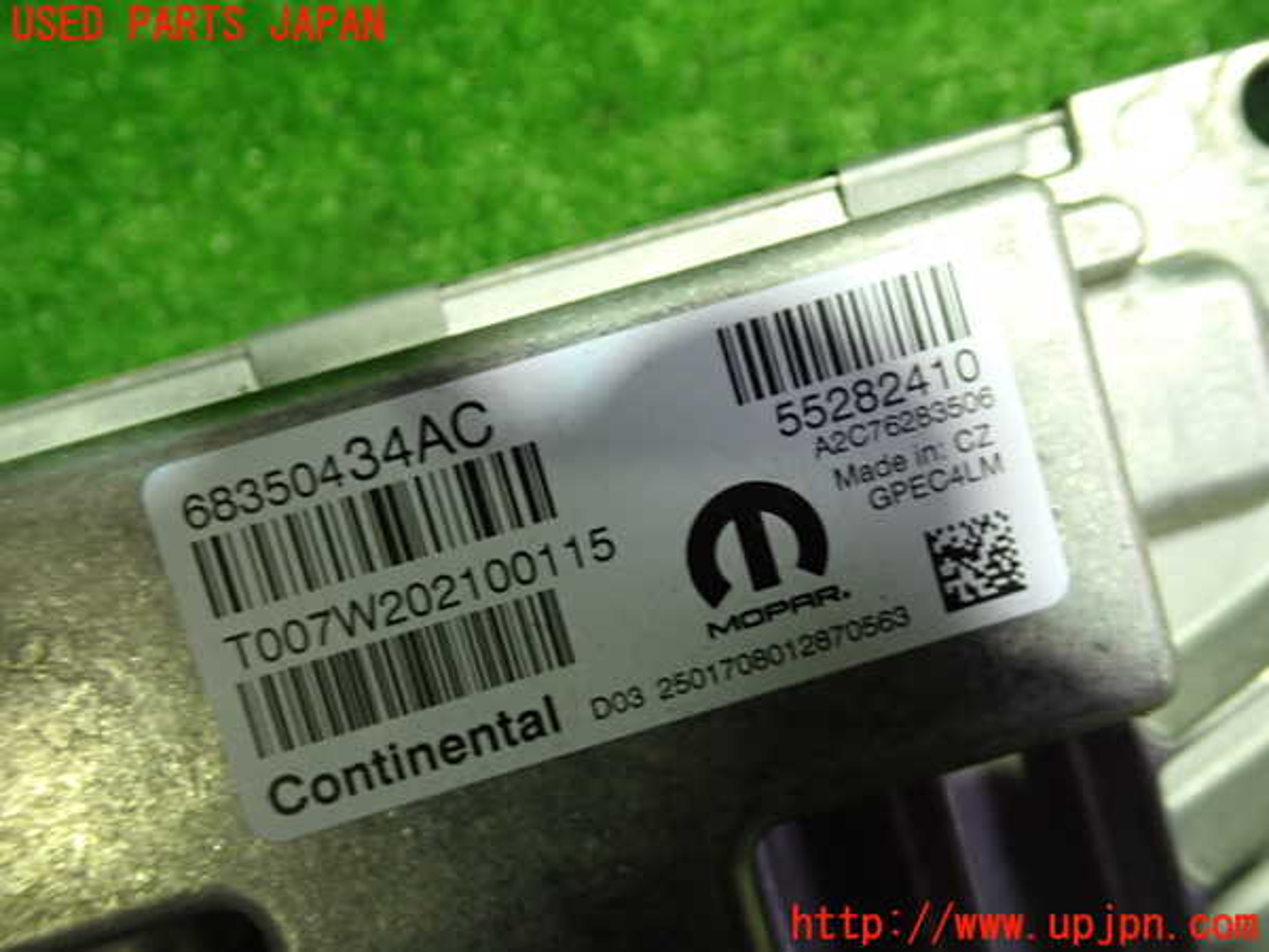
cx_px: 634
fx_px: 1100
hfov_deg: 60.0
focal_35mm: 30
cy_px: 476
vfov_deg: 46.8
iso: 250
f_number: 2.3
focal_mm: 5.4
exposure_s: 1/30
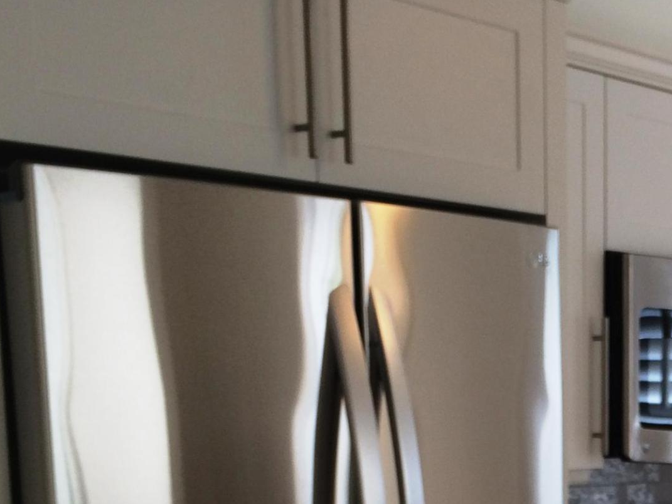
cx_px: 740
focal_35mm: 78
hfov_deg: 23.5
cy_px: 656
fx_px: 1514
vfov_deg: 17.7
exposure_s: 1/60
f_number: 2.2
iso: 32
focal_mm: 4.15
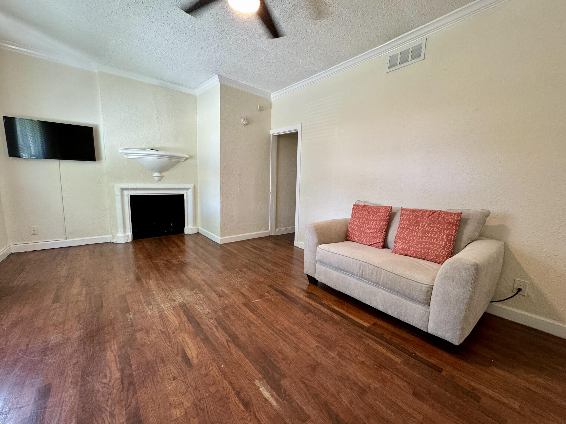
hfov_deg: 102.1
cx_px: 283
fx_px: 229
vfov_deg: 85.7
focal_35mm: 14
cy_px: 212
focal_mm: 2.22
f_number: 2.2
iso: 200
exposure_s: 1/60
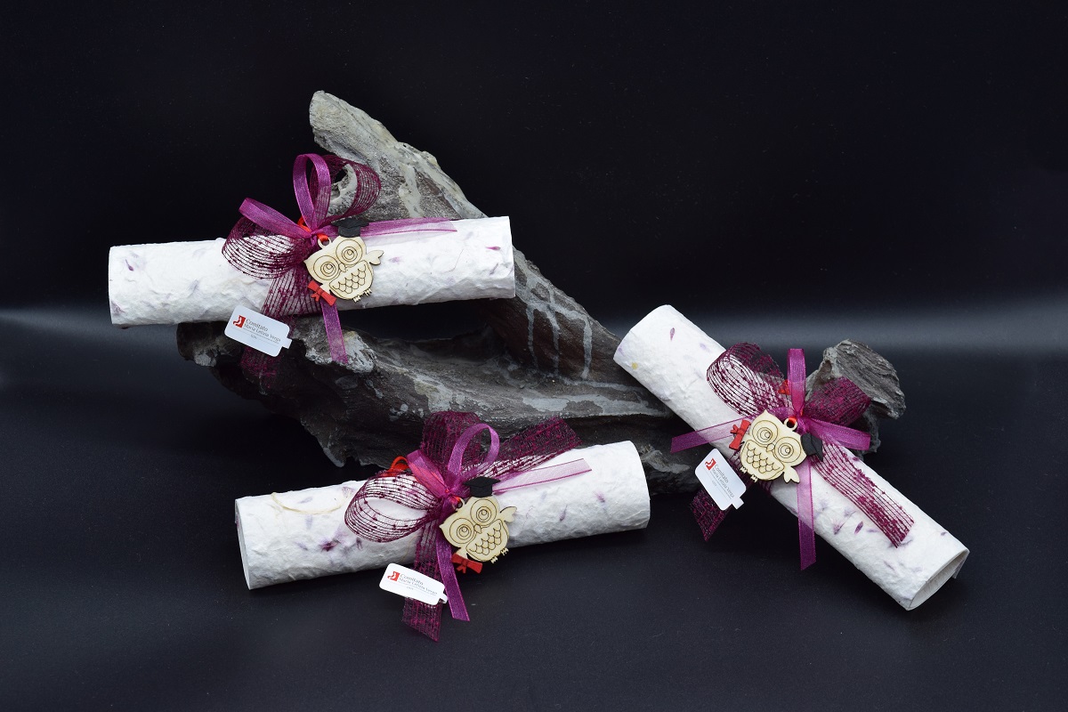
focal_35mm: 82
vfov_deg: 16.6
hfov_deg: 24.6
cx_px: 534
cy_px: 356
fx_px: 2447
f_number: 8
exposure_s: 1/80
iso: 400
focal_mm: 55
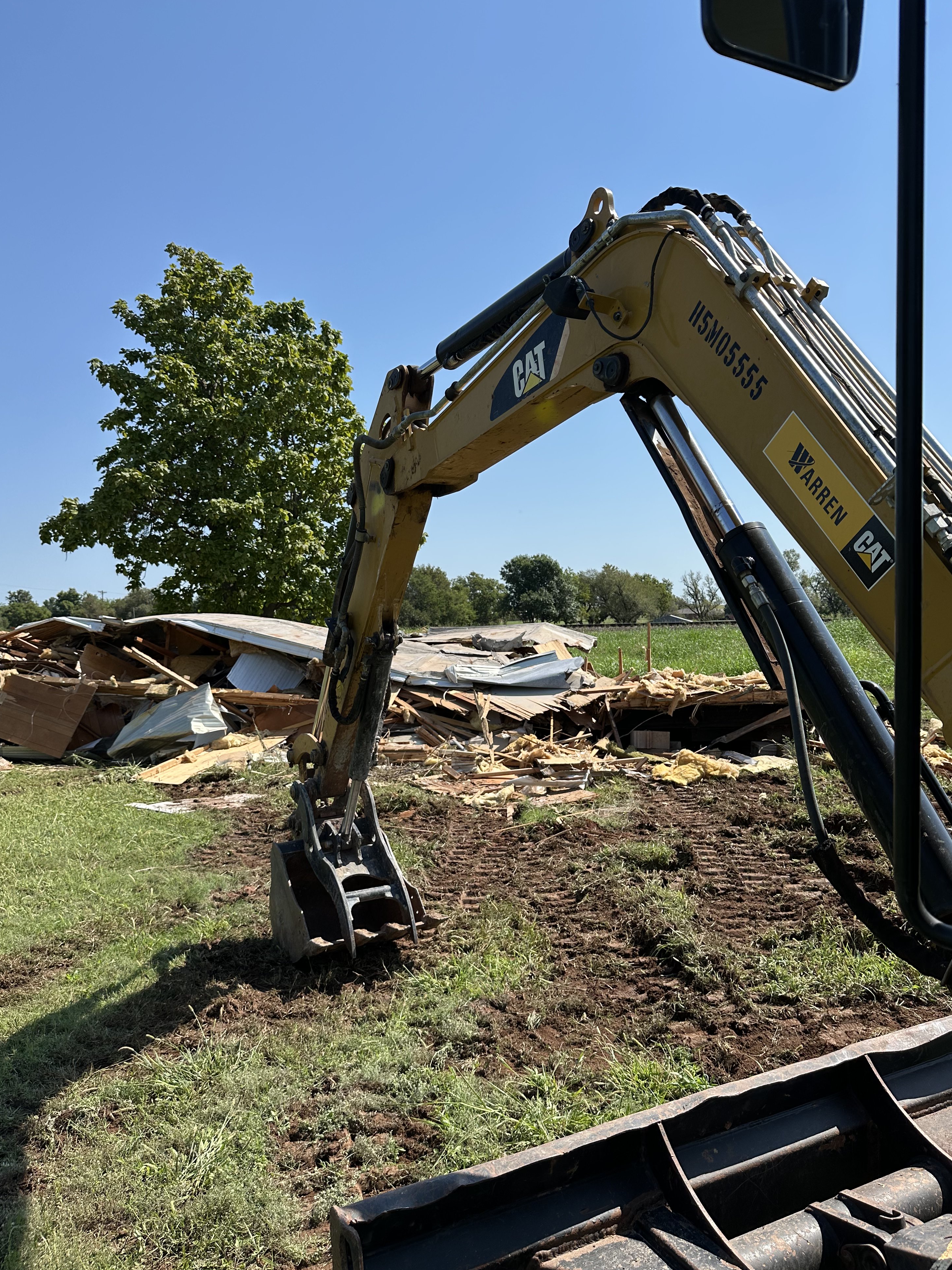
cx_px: 487
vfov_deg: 69.4
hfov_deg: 54.9
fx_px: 917
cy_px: 648
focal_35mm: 25
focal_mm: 6.86
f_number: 1.78
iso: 80
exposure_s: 1/4348
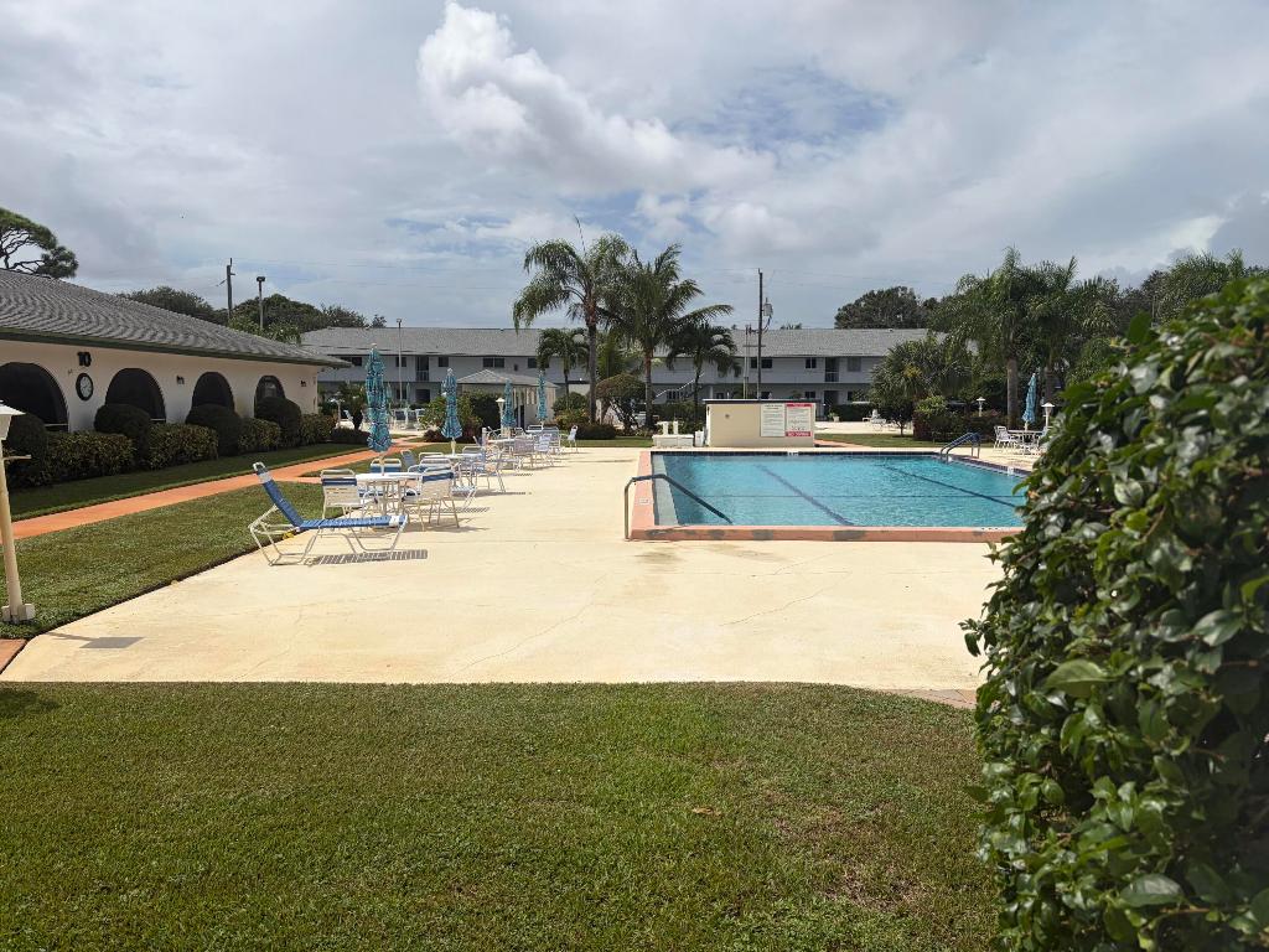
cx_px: 634
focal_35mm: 26
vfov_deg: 53.1
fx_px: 953
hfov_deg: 67.3
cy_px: 476
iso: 50
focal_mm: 5.96
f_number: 1.6
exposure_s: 1/14493
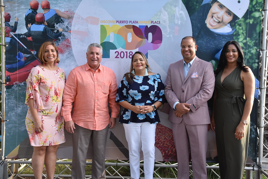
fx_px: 328
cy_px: 90
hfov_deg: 44.5
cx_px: 134
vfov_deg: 30.5
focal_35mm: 44
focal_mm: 44
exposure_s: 1/320
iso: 2200
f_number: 8
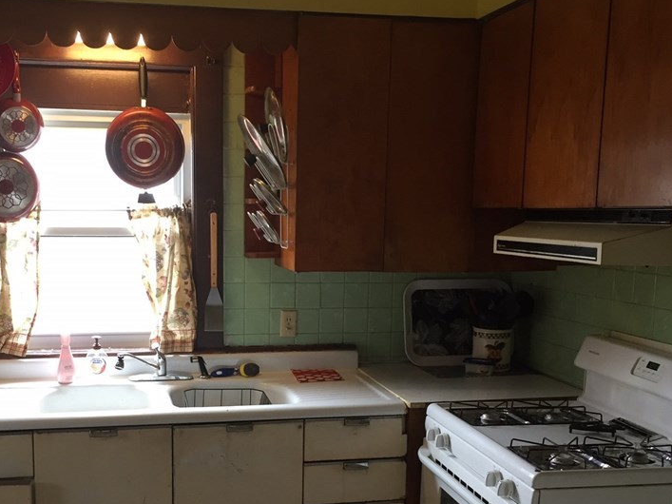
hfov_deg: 44.5
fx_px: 815
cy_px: 330
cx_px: 256
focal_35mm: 42
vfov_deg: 34.1
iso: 80
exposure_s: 1/30
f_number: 2.2
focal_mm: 4.15
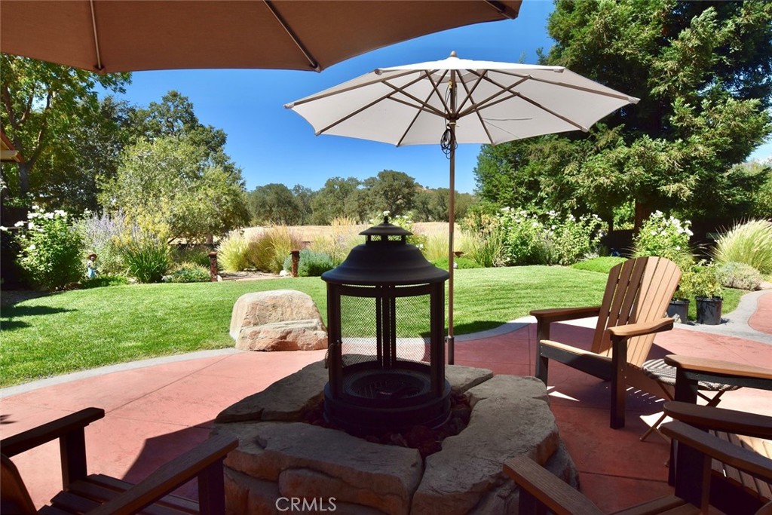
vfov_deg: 56.2
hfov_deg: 77.3
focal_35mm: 22
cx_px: 386
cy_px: 258
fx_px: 483
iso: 400
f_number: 11
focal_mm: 15
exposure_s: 1/400
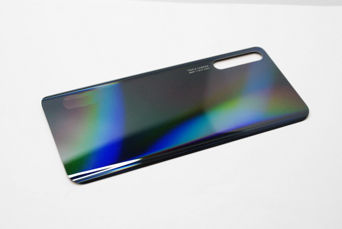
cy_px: 114
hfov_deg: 33.4
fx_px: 571
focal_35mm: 60
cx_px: 171
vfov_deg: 22.7
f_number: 5.6
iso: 1600
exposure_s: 1/320
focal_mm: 40
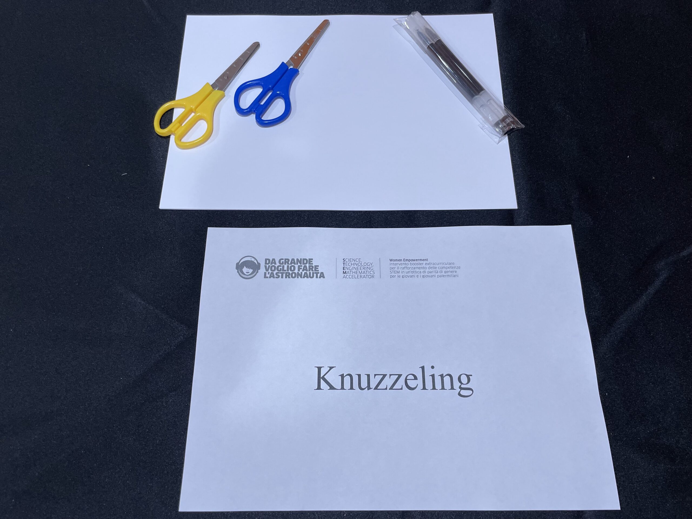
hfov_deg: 67.3
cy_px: 260
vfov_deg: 53.1
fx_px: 520
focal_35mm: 26
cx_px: 346
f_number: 1.6
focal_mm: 4.2
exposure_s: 1/100
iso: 125
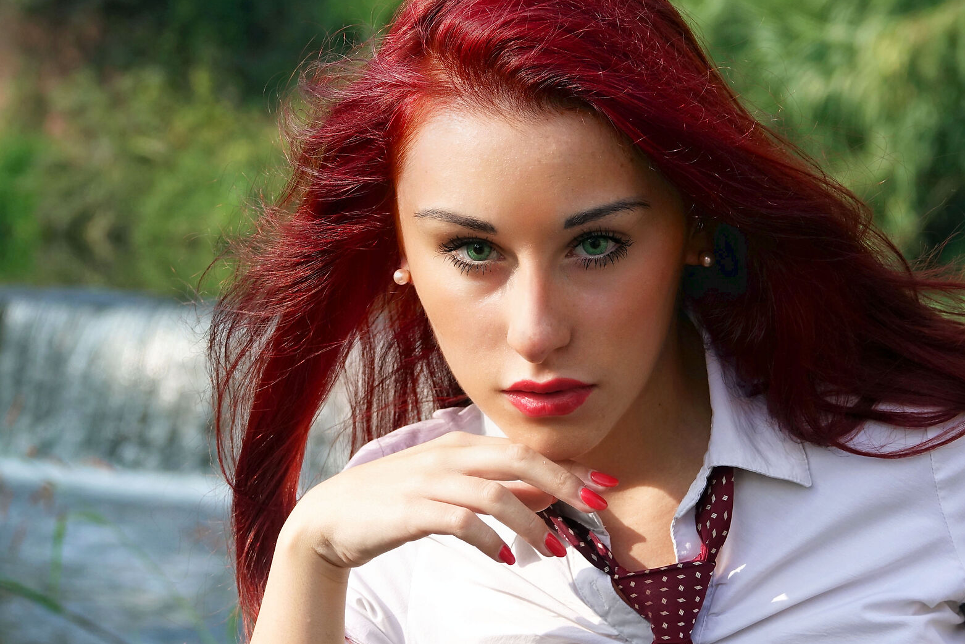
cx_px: 524
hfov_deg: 10.5
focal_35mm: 195
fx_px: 5227
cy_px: 344
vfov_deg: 7.0
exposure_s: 1/400
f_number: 4
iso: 100
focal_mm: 46.41
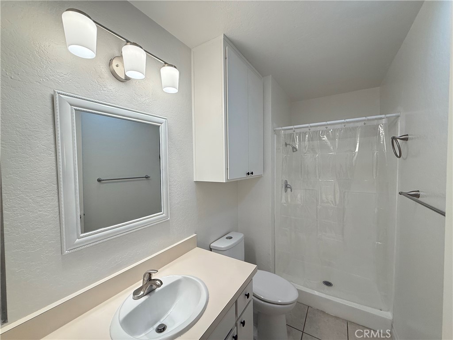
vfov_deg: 85.7
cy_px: 170
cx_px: 226
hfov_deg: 102.1
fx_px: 183
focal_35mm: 14
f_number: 2.2
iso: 160
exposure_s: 1/120
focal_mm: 2.22
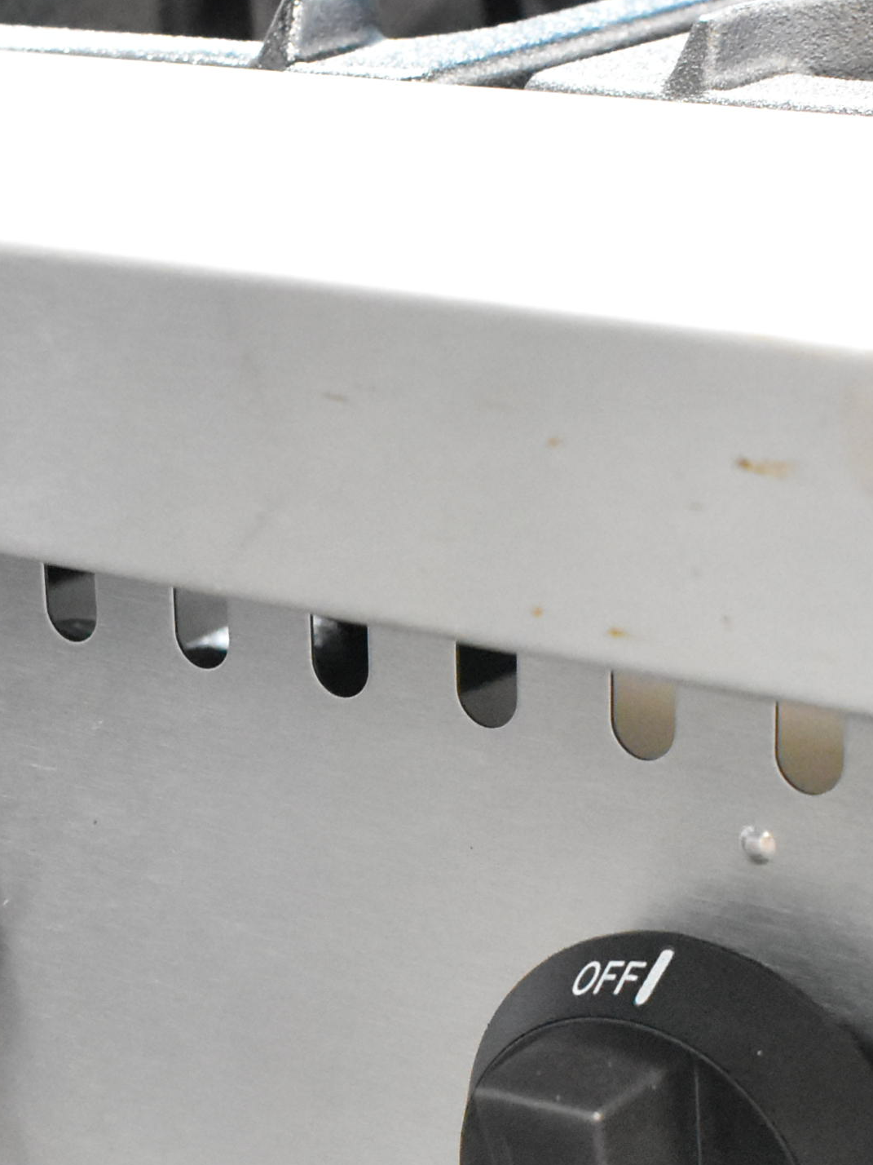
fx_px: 3665
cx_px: 193
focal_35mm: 109
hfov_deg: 13.5
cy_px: 1003
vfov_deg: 17.8
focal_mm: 24
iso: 6400
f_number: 4.5
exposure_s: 1/80
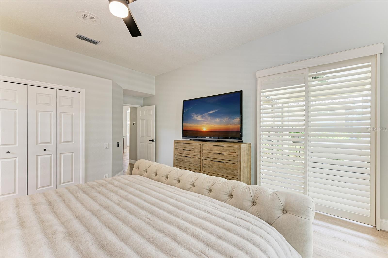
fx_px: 162
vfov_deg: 77.2
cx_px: 194
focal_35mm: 15
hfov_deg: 100.4
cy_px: 129
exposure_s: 1/3.33
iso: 200
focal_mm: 15
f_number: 9
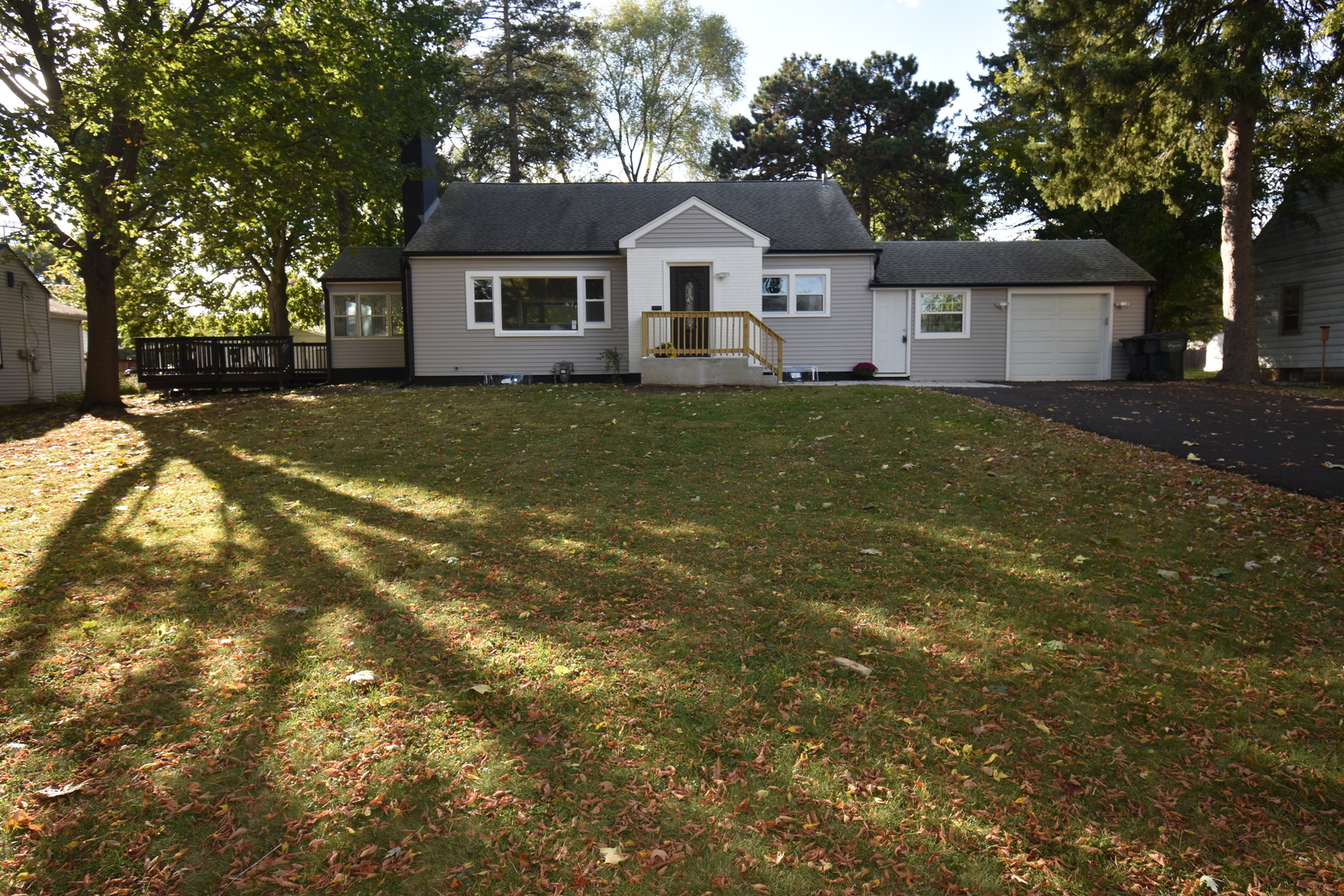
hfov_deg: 81.2
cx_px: 672
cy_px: 448
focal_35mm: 21
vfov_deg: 59.5
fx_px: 784
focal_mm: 14
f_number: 5
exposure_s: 1/125
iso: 100
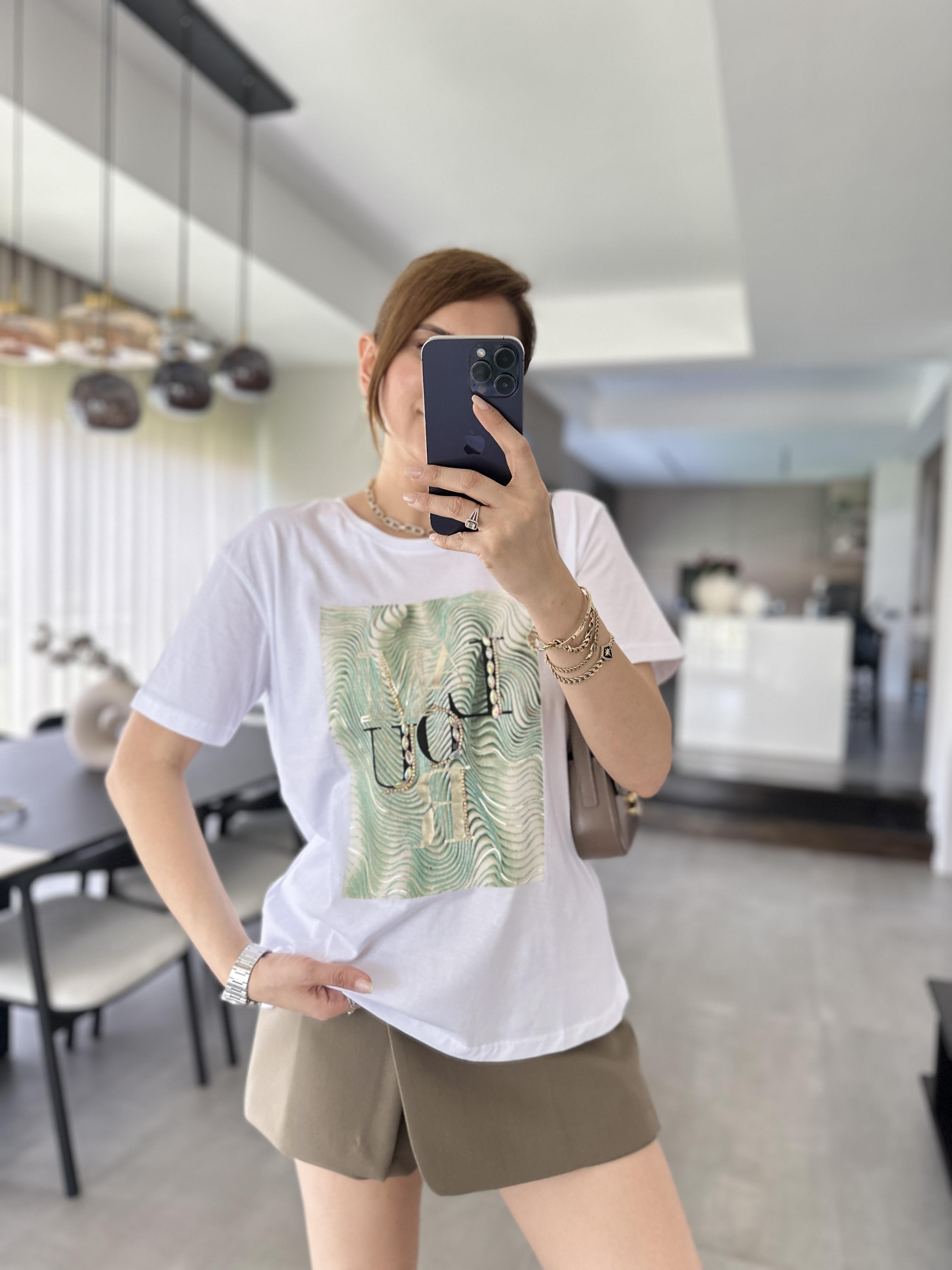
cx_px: 476
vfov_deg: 71.6
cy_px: 635
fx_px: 880
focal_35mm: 24
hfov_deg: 56.8
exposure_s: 1/60
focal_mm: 6.86
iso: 250
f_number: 1.78
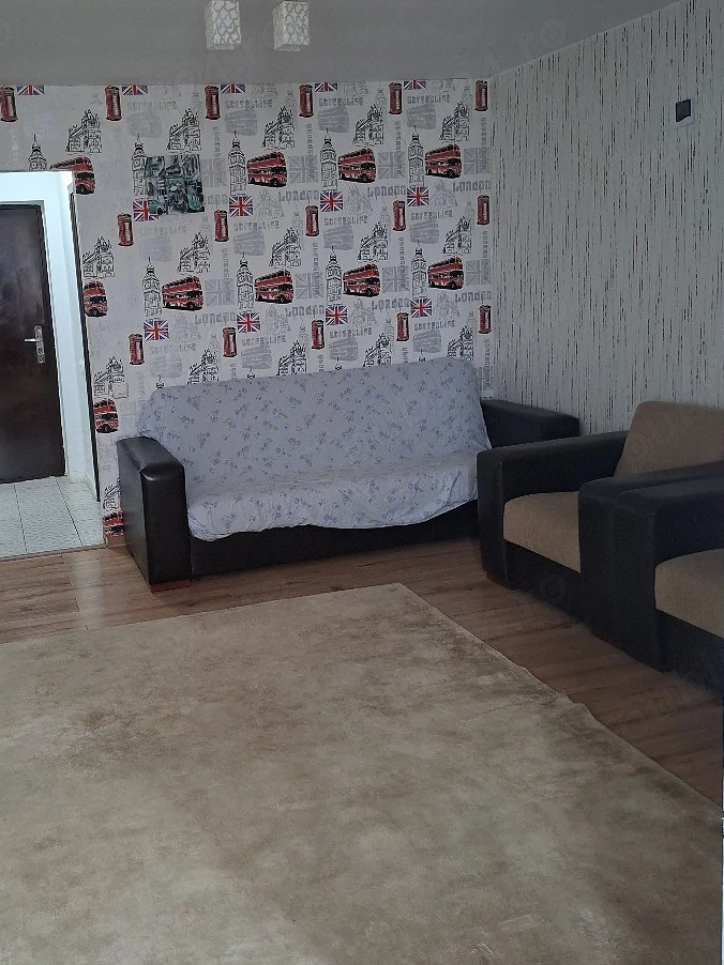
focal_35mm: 34
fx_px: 949
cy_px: 422
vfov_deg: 53.8
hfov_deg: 41.3
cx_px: 246
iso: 500
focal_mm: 5.54
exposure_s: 1/25
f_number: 1.8
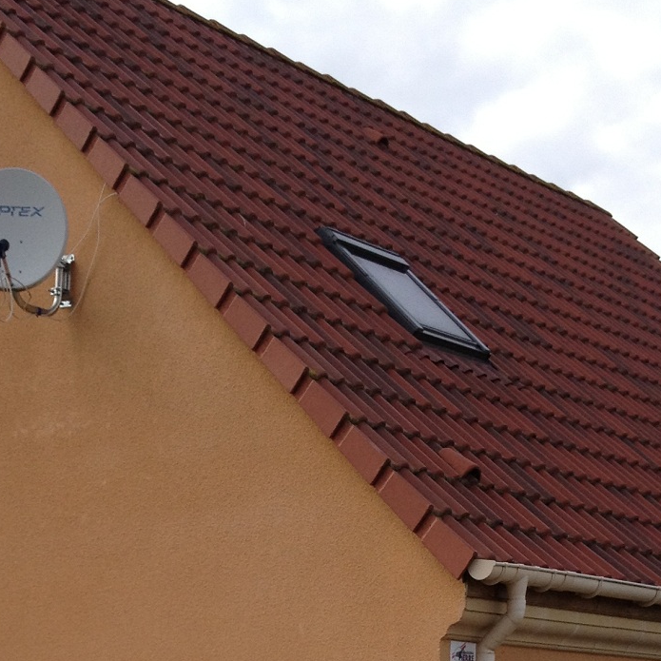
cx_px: 185
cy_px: 779
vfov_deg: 18.5
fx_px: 1923
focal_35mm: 89
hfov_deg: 19.4
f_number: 2.4
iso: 50
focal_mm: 4.28
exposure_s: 1/1062
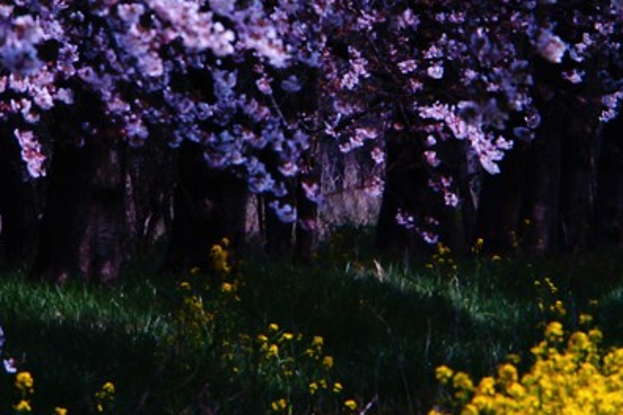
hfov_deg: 2.7
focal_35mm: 775
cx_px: 499
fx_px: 13411
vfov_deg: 1.8
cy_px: 3
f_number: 14
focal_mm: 200
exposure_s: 1/400
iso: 200
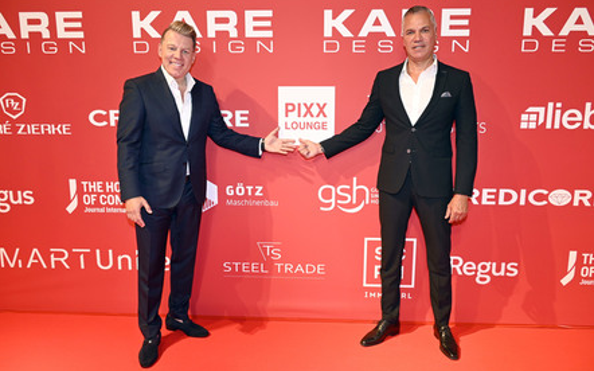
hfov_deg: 68.4
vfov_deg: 46.0
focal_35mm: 27
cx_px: 302
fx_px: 437
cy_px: 181
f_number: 6.3
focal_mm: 26
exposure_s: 1/60
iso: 1600
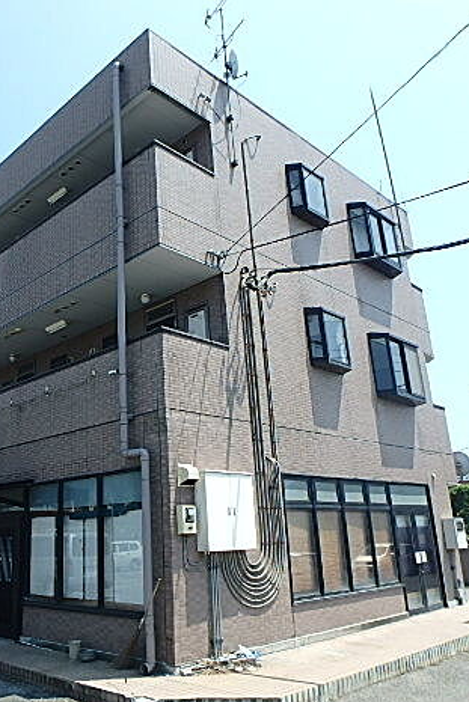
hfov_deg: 42.6
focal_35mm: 30
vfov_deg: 61.9
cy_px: 360
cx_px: 130
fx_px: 586
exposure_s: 1/800
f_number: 3.5
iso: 125
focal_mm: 3.7
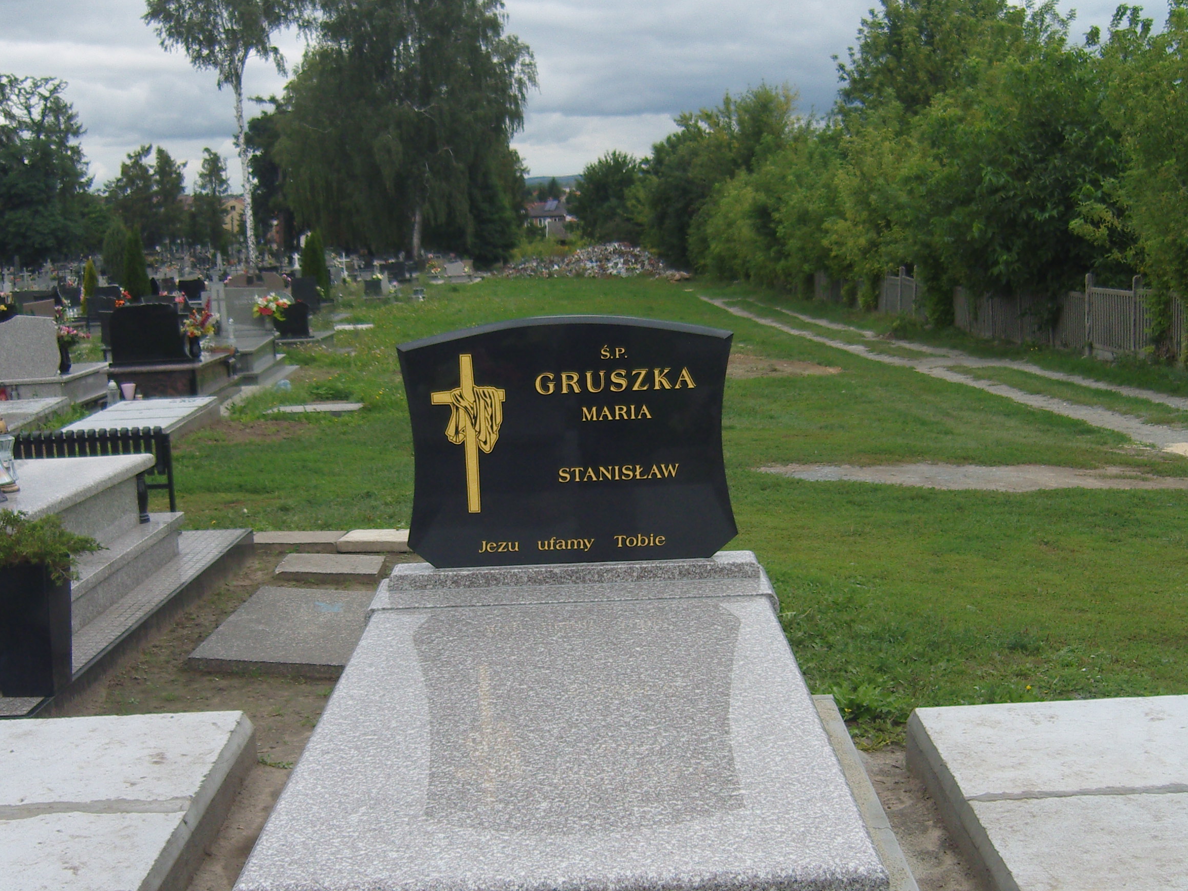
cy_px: 499
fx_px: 1647
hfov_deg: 39.7
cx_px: 575
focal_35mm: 48
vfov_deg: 30.2
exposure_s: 1/500
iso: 100
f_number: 2.8
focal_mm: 7.3
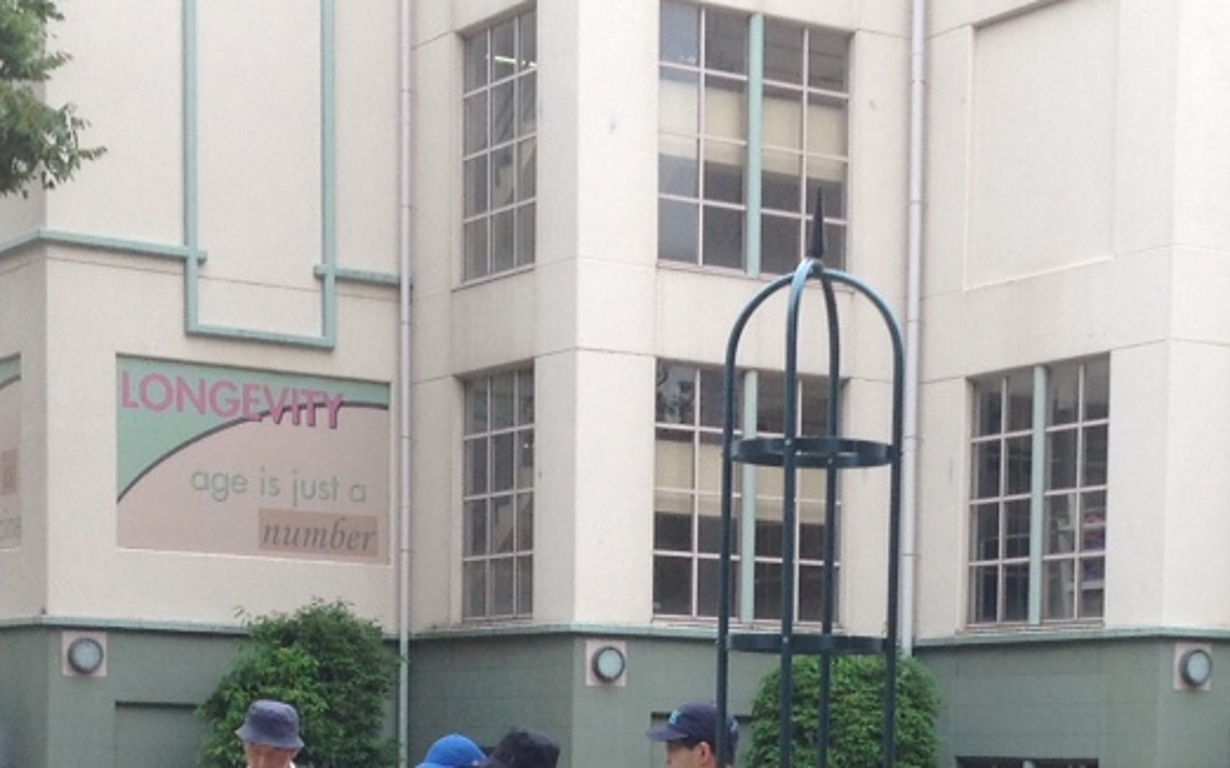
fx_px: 3083
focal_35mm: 92
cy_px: 893
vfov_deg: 13.8
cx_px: 780
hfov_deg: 22.5
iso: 50
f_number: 2.4
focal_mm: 4.28
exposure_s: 1/360
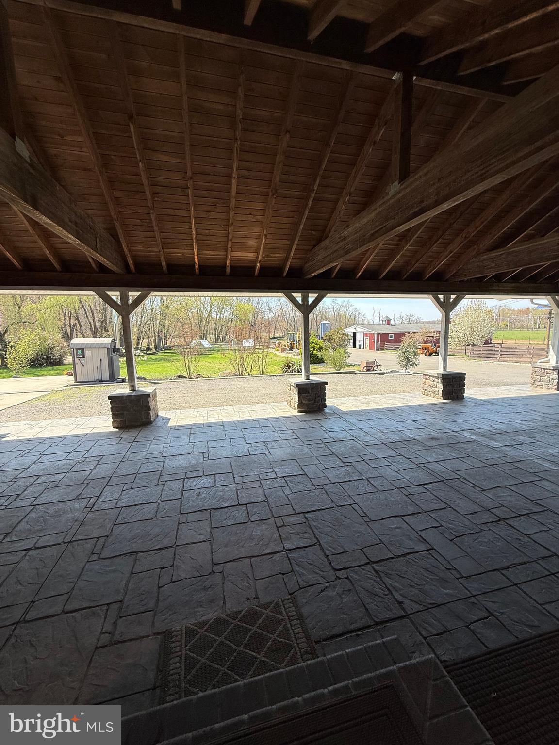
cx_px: 280
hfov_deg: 85.7
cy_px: 372
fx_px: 301
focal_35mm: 14
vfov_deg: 102.1
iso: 50
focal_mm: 2.22
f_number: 2.2
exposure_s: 1/531
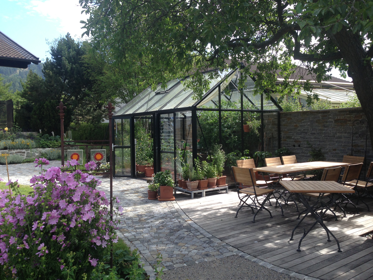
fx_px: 356
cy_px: 140
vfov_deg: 42.9
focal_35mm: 33
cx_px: 186
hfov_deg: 55.4
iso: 50
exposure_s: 1/463
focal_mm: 4.13
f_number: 2.4
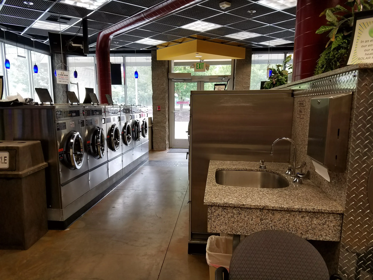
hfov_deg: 67.3
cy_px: 140
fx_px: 280
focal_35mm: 26
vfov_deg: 53.1
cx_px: 186
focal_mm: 4.2
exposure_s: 1/60
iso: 64
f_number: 1.7
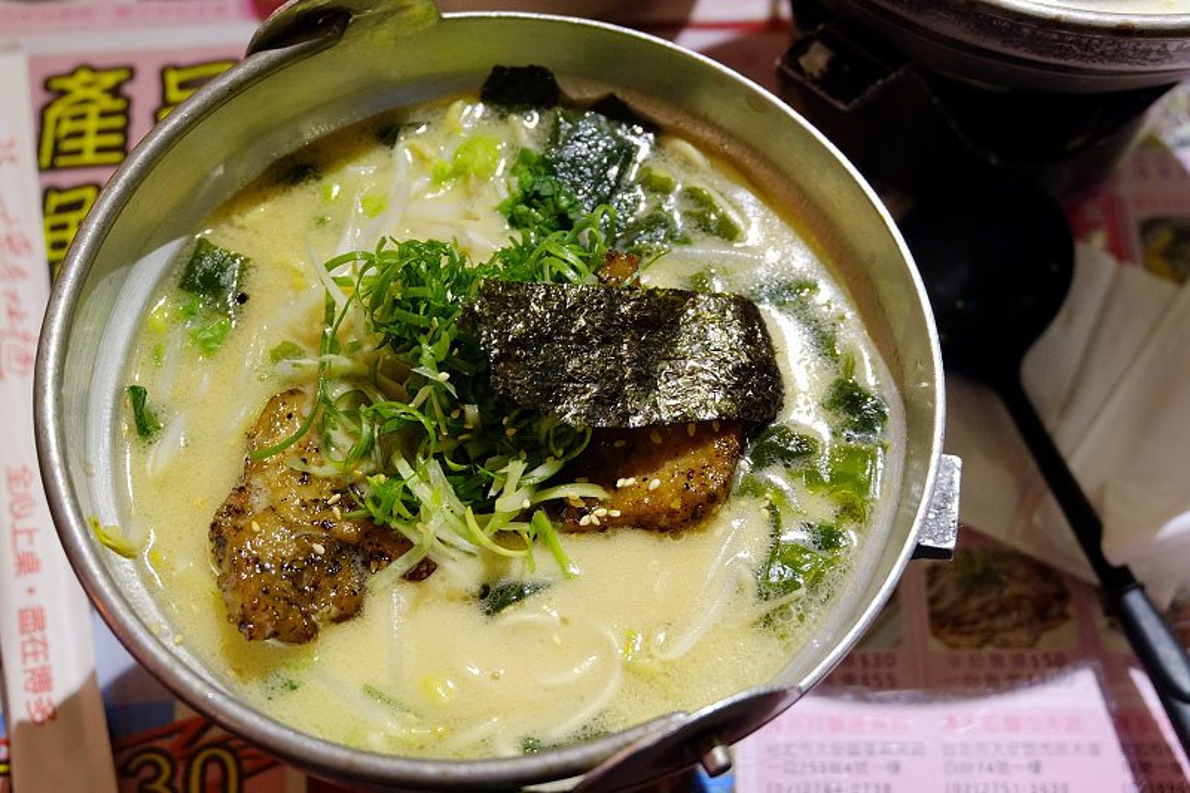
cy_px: 396
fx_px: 1685
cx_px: 595
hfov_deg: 38.9
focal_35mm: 51
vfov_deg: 26.5
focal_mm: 34
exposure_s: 1/10
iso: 1600
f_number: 5
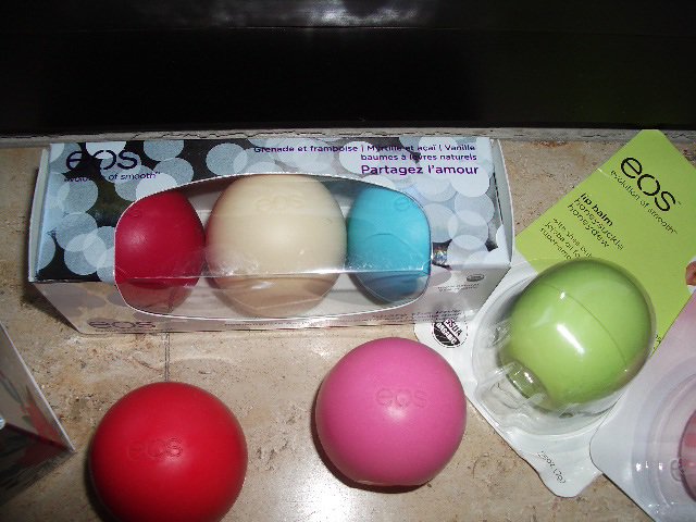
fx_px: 704
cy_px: 261
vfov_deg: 40.7
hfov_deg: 52.6
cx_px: 348
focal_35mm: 35
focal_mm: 5.8
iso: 80
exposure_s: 1/60
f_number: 4.3
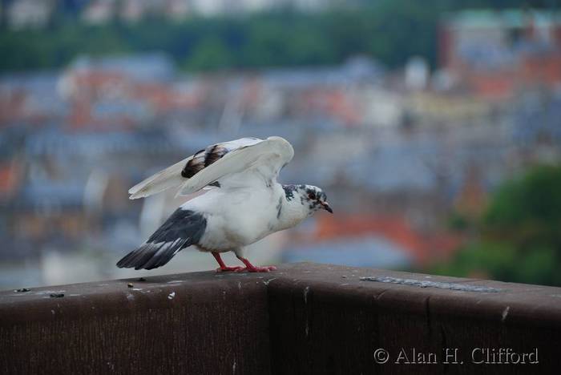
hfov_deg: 6.9
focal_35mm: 300
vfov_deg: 4.6
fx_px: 4679
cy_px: 188
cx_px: 280
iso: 220
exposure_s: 1/200
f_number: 5.6
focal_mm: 200
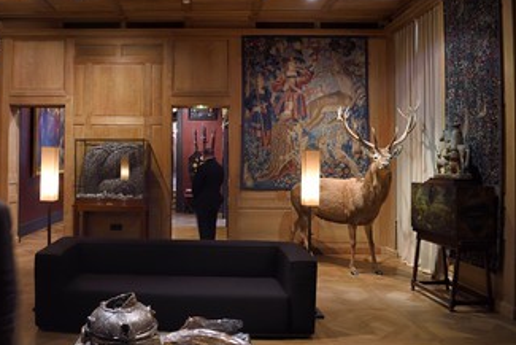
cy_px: 148
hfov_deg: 59.2
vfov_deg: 42.3
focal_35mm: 31
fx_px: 445
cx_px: 184
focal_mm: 24
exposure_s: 1/8
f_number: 5
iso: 1600
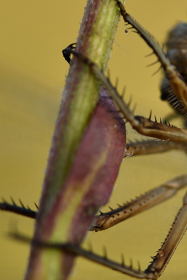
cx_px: 182
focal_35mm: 385
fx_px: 3001
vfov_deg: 5.3
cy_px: 185
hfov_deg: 3.6
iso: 320
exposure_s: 1/250
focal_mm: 105
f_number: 6.3
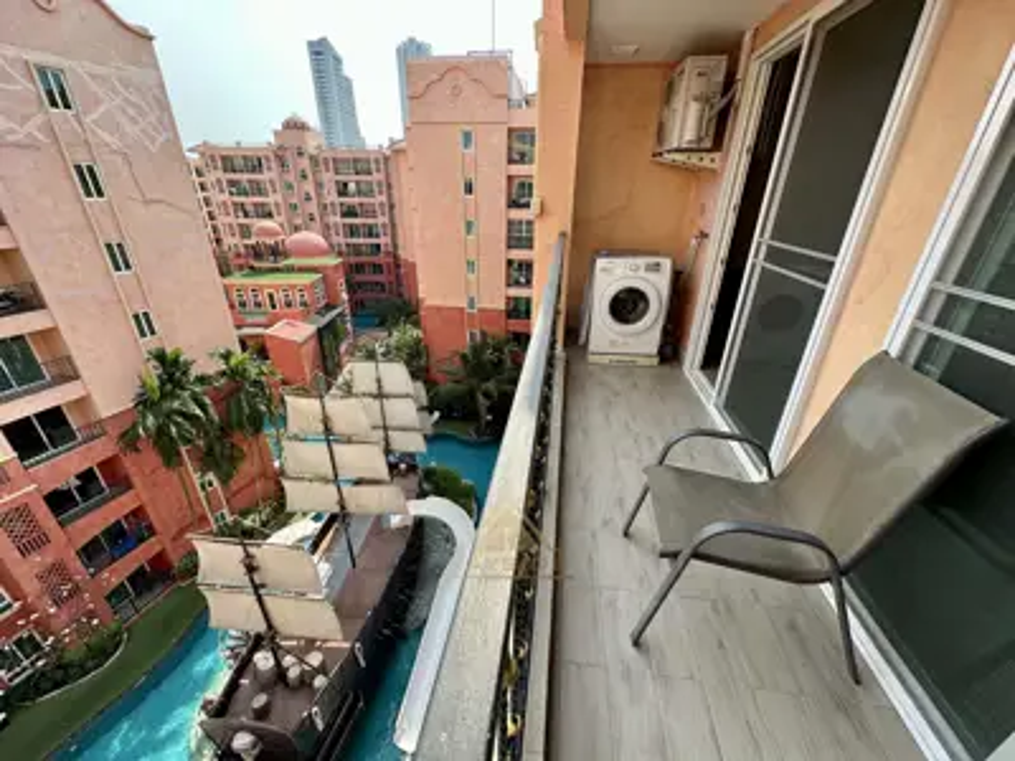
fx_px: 411
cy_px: 380
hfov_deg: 102.1
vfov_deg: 85.7
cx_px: 508
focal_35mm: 14
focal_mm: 2.22
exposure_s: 1/716
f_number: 2.2
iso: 50
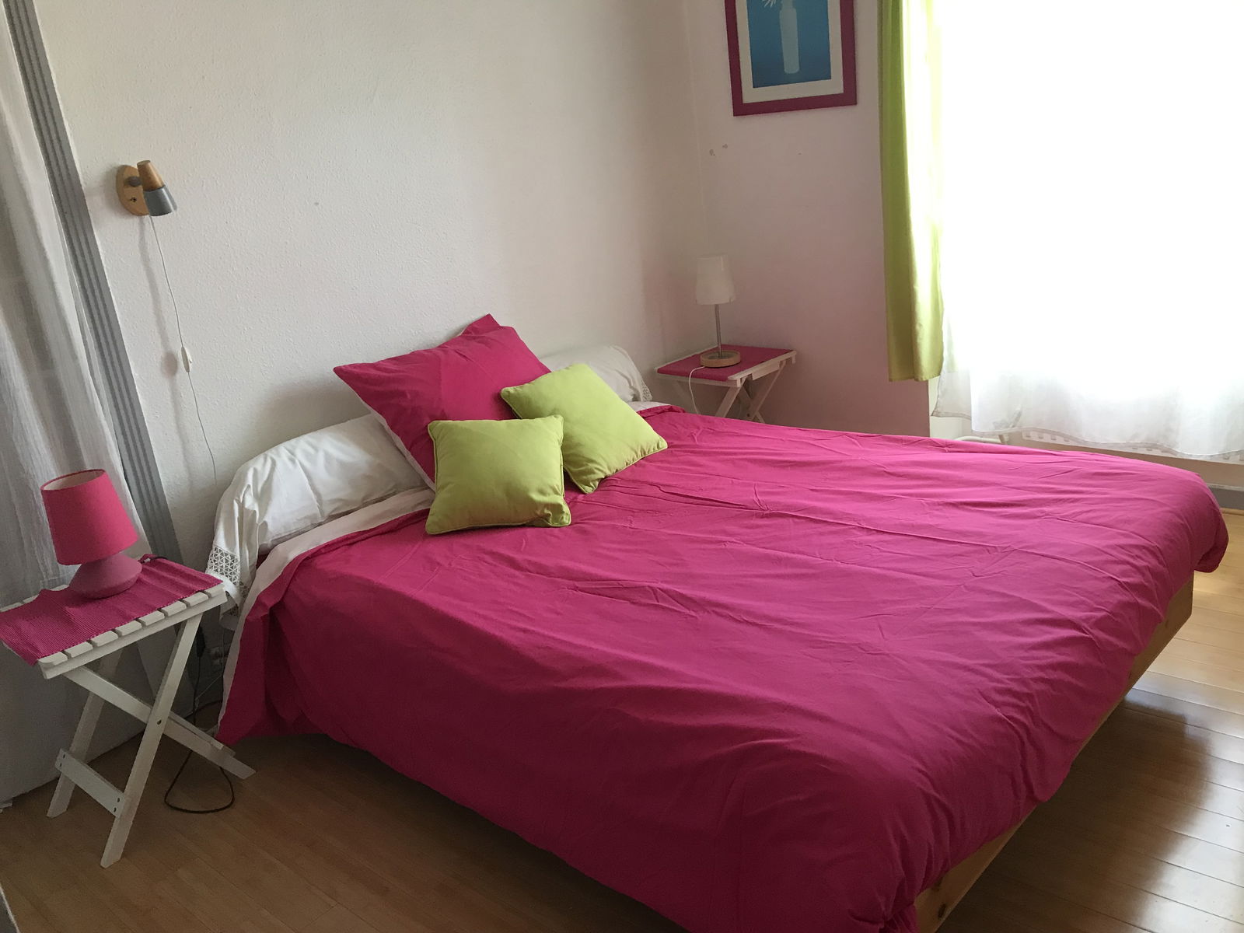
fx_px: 1006
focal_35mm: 28
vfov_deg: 49.7
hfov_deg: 63.4
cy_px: 466
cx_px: 622
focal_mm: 3.99
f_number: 1.8
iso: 40
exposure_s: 1/25
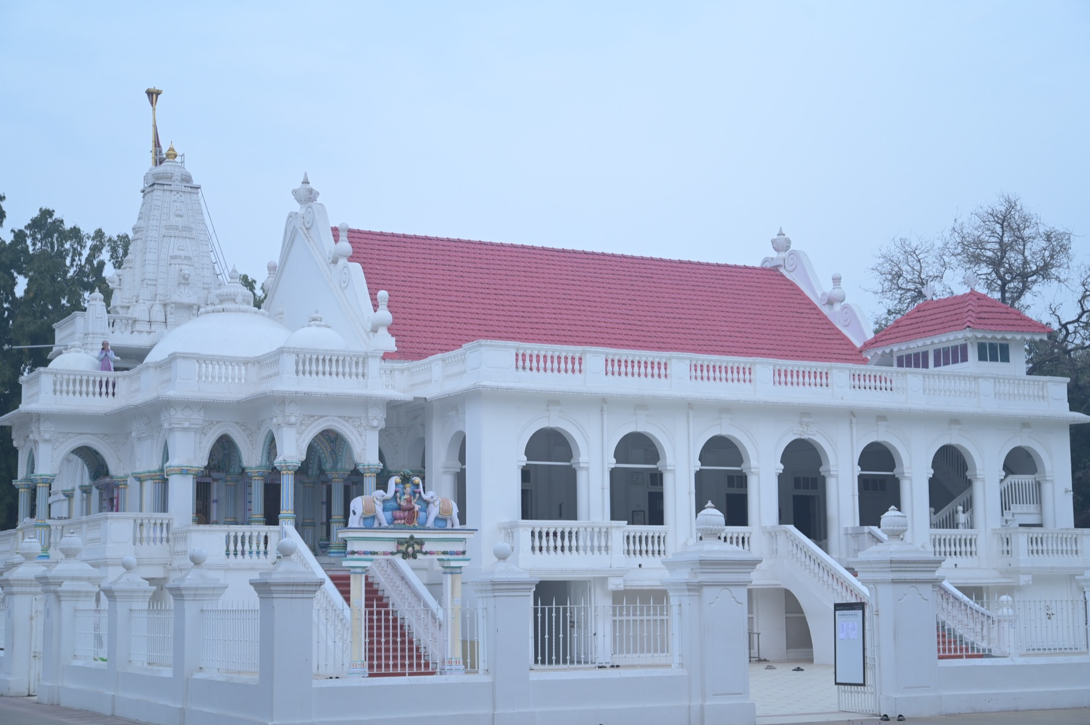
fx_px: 1664
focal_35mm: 55
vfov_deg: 24.6
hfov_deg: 36.3
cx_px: 545
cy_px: 362
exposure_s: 1/100
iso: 500
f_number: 5
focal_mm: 55
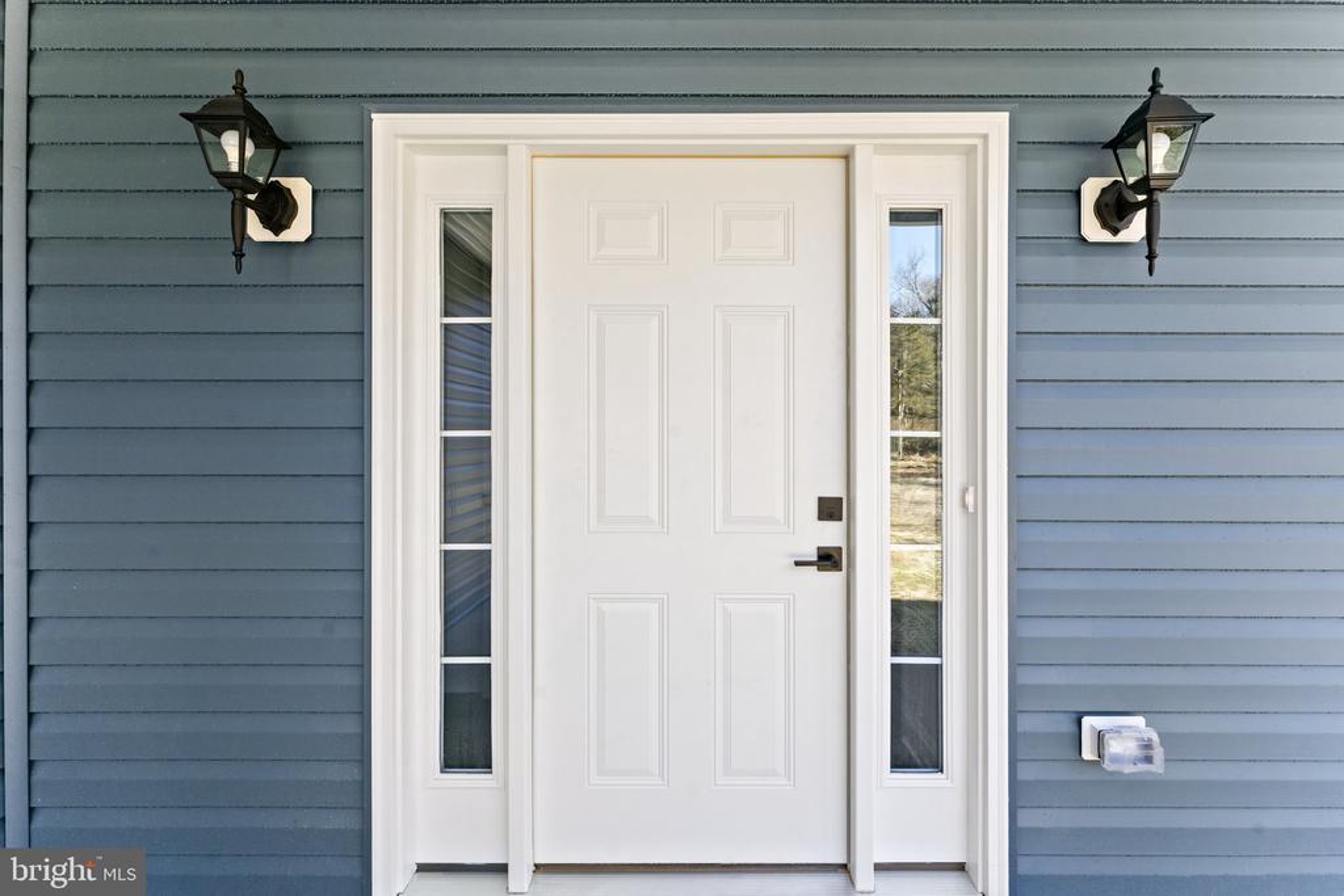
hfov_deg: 104.2
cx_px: 672
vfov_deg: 81.2
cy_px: 448
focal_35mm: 14
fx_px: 523
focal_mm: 14
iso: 400
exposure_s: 1/80
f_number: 10
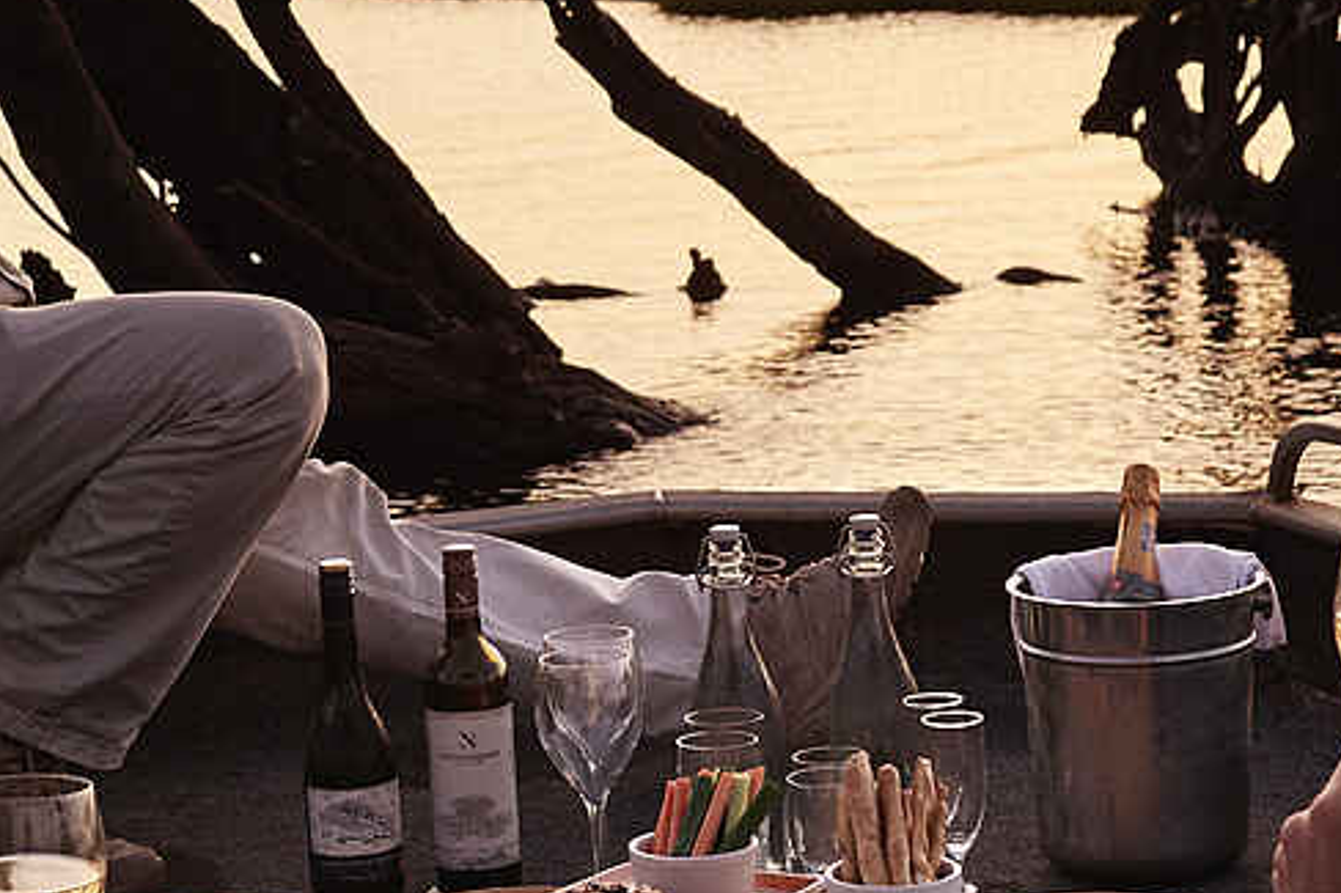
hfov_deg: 19.5
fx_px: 3910
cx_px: 654
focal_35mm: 105
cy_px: 327
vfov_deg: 13.0
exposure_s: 1/90
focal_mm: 32
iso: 400
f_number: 5.6
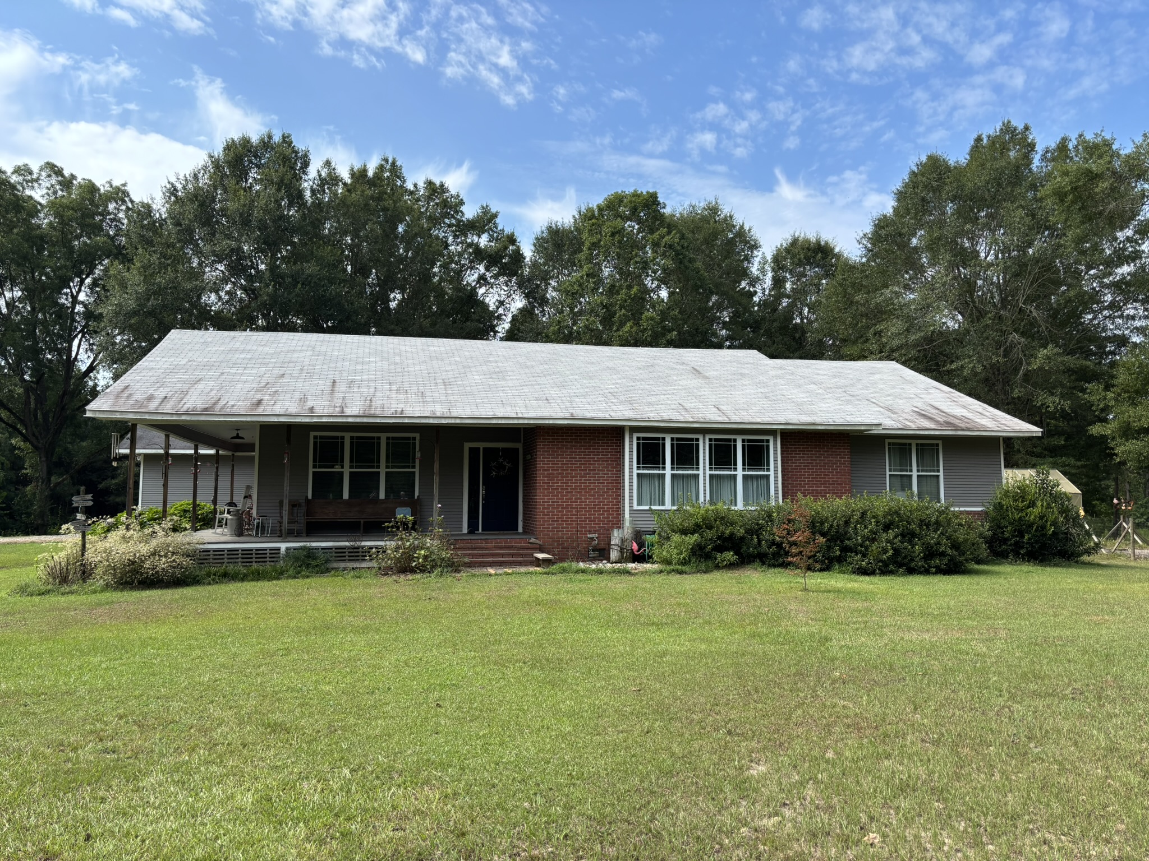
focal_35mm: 26
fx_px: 863
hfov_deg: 67.3
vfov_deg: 53.1
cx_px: 574
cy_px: 430
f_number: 1.6
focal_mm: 5.96
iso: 50
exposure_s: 1/2062
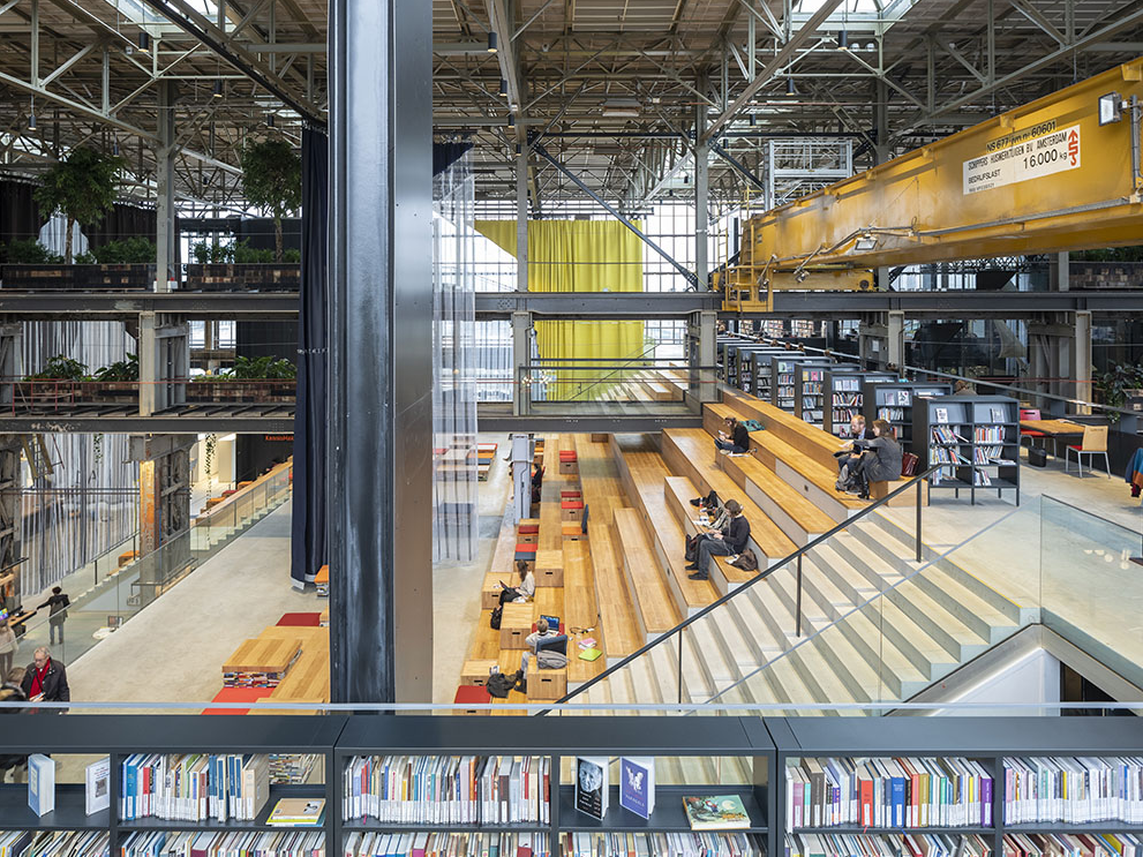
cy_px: 349
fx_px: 759
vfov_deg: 58.5
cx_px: 552
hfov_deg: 73.9
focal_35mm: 23
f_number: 8
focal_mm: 24
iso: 500
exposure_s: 1/9
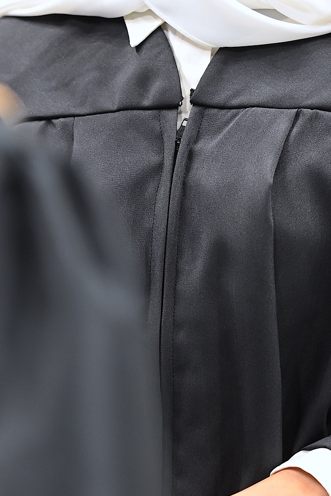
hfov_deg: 1.5
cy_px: 102
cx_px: 206
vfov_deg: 2.2
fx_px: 12862
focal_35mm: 933
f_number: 2.8
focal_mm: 400
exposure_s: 1/160
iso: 1600
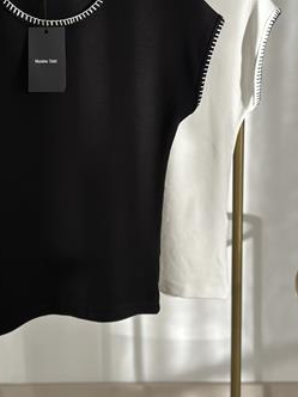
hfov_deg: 19.0
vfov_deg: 25.0
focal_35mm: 77
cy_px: 89
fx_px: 884
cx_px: 68
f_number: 1.78
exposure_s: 1/672
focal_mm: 6.86
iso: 80
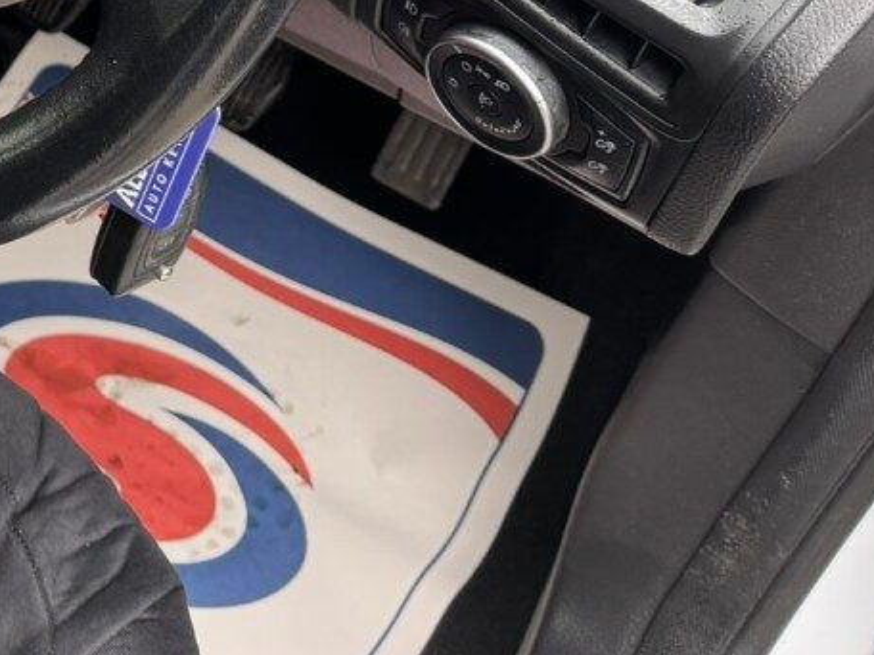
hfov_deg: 20.8
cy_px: -196
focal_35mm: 79
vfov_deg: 17.5
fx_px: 1995
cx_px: -452
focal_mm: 6.76
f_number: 1.78
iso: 125
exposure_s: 1/121
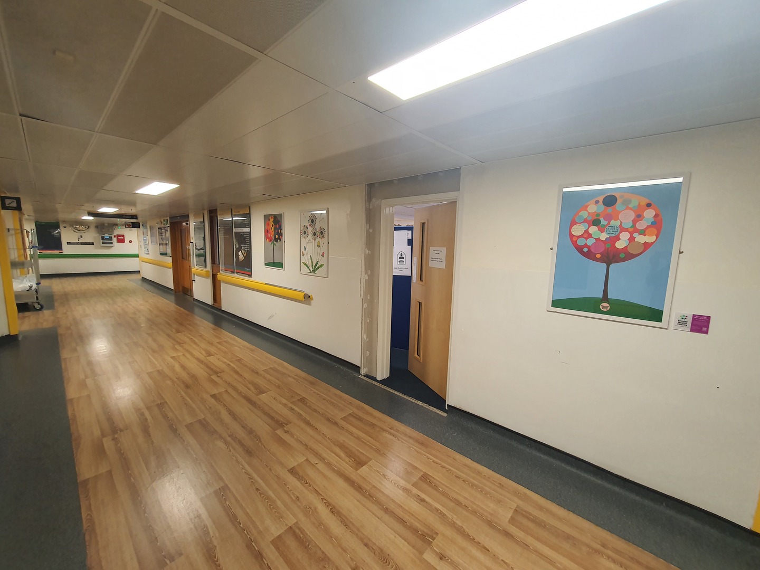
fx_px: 285
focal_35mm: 13
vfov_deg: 89.9
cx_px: 380
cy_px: 285
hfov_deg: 106.2
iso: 160
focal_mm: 1.8
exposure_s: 1/50
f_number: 2.2
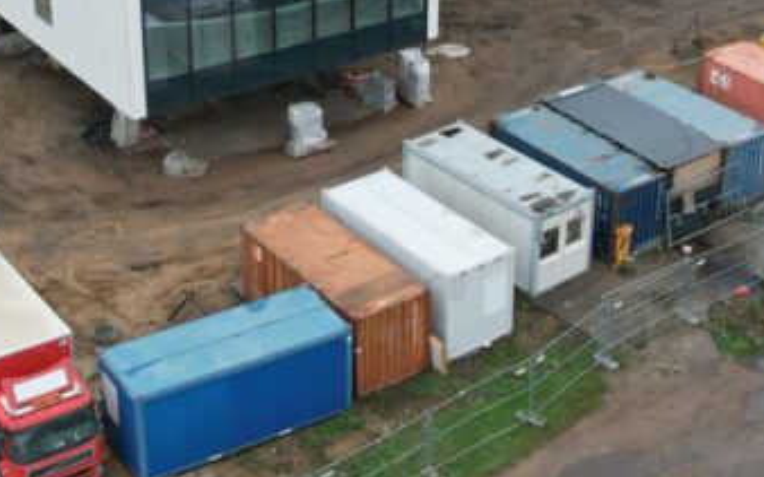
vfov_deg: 18.7
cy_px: 24
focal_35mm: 68
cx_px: 402
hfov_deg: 30.2
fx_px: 1415
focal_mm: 8.38
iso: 200
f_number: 2.8
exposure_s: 1/120
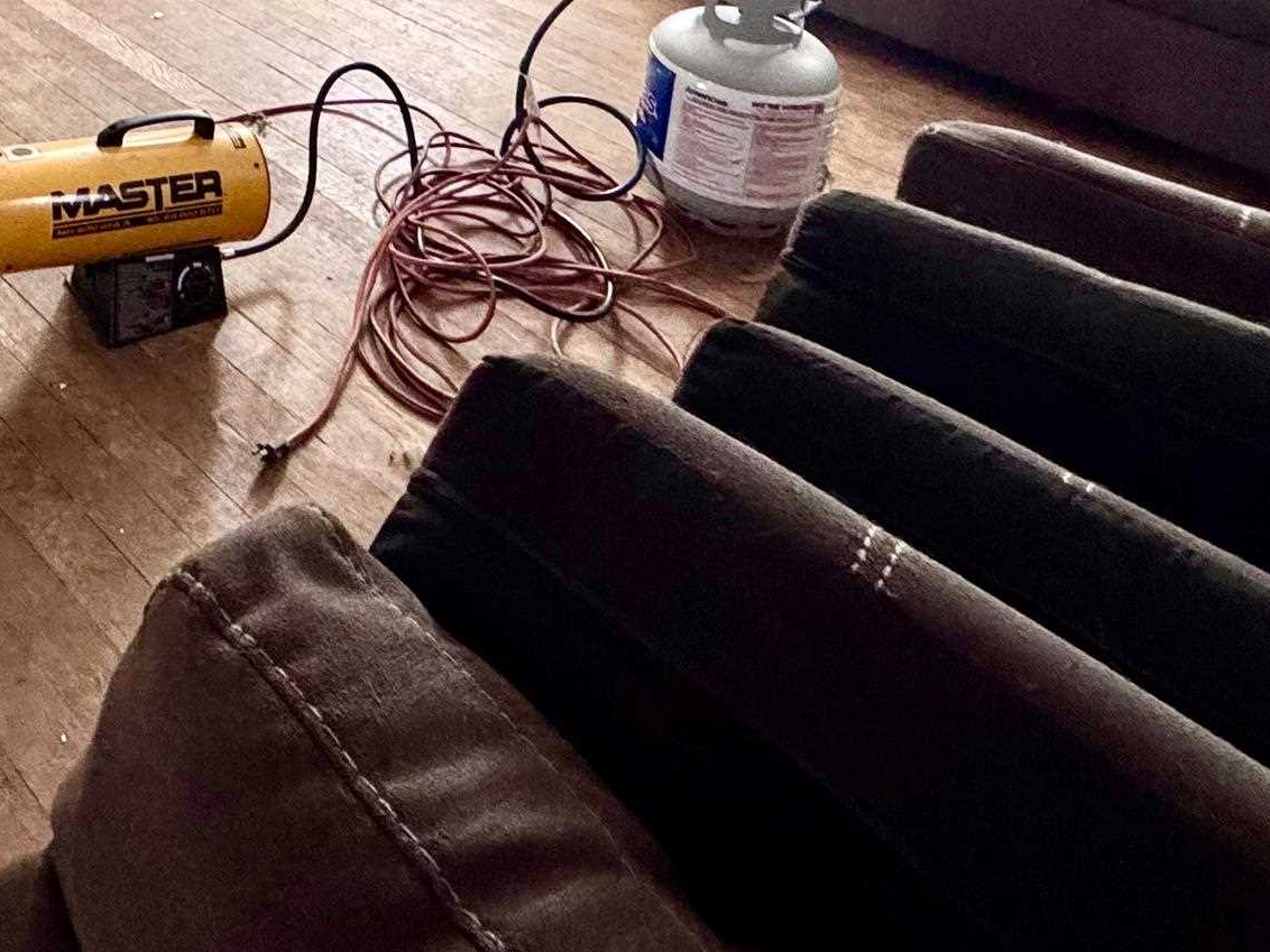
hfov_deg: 44.9
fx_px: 1394
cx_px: 150
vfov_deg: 30.4
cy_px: -260
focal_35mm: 38
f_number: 2.2
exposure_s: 1/60
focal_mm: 2.22
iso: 400
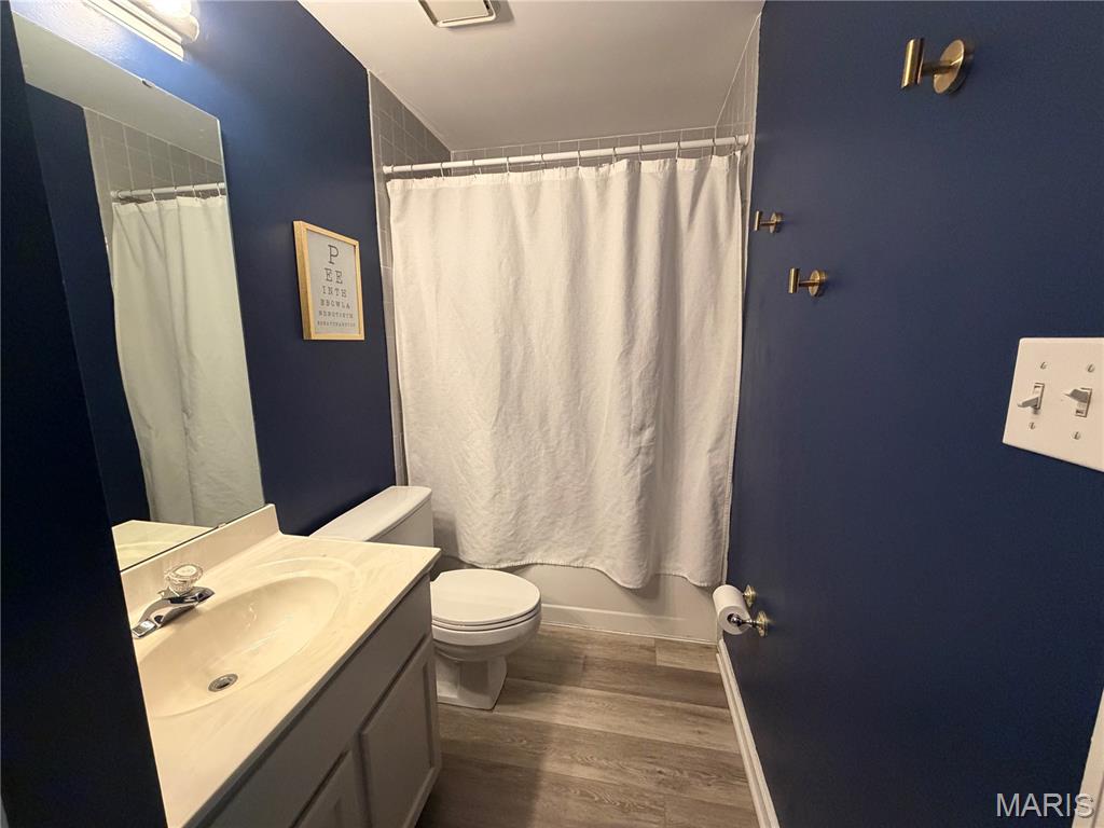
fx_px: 446
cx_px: 552
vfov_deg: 85.7
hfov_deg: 102.1
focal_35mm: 14
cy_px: 414
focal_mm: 2.22
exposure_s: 1/60
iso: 500
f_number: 2.2
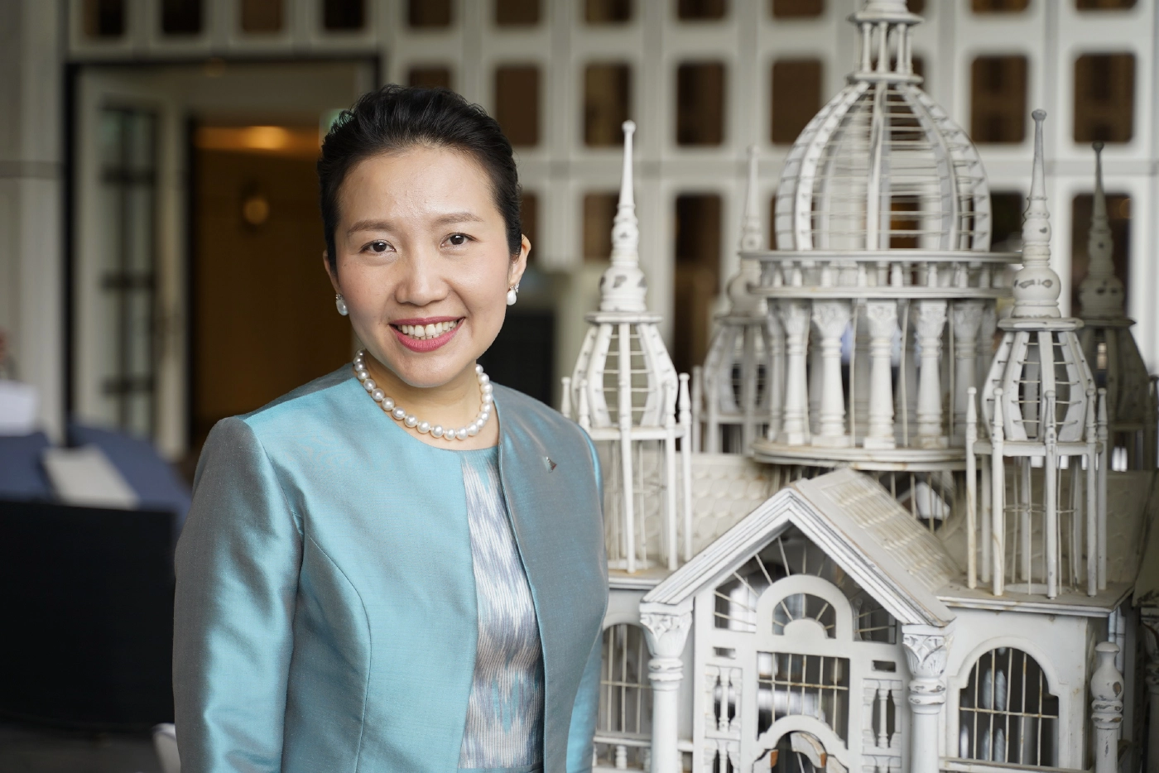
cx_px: 580
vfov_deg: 20.6
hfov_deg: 30.5
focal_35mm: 66
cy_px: 386
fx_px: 2125
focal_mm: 66
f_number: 2.8
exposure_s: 1/200
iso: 200
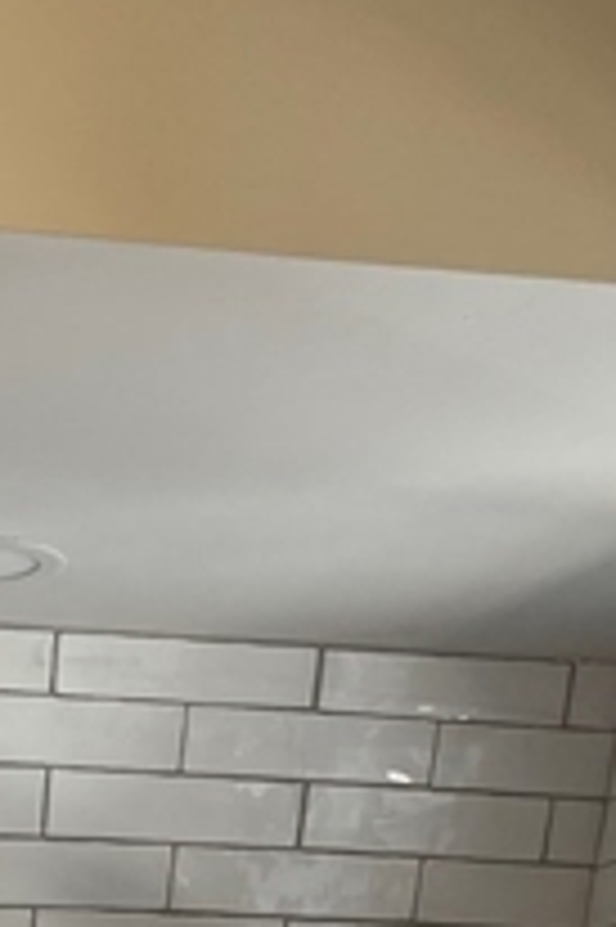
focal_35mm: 101
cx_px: 81
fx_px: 2596
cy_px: 1557
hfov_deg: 13.4
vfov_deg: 17.3
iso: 80
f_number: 1.6
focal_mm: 5.1
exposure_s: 1/120
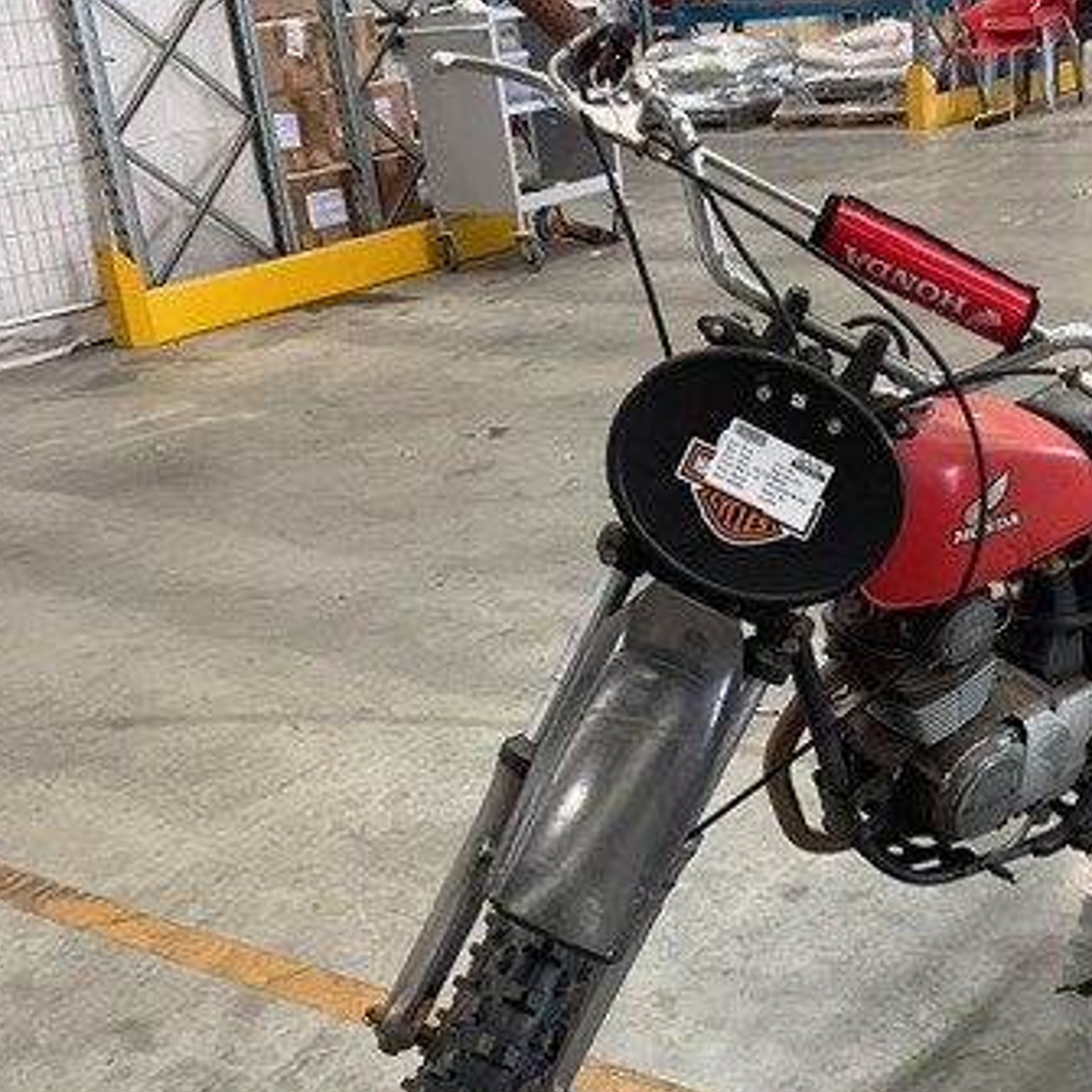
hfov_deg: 34.1
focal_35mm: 49
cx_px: 786
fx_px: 1749
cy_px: 776
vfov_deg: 34.2
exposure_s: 1/50
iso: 80
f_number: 1.8
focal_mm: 3
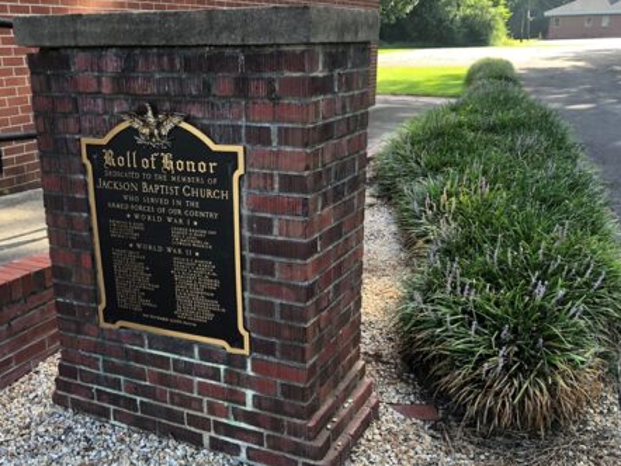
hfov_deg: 48.8
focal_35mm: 38
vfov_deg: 37.7
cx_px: 261
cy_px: 247
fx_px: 682
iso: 32
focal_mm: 3.99
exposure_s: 1/120
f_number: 1.8
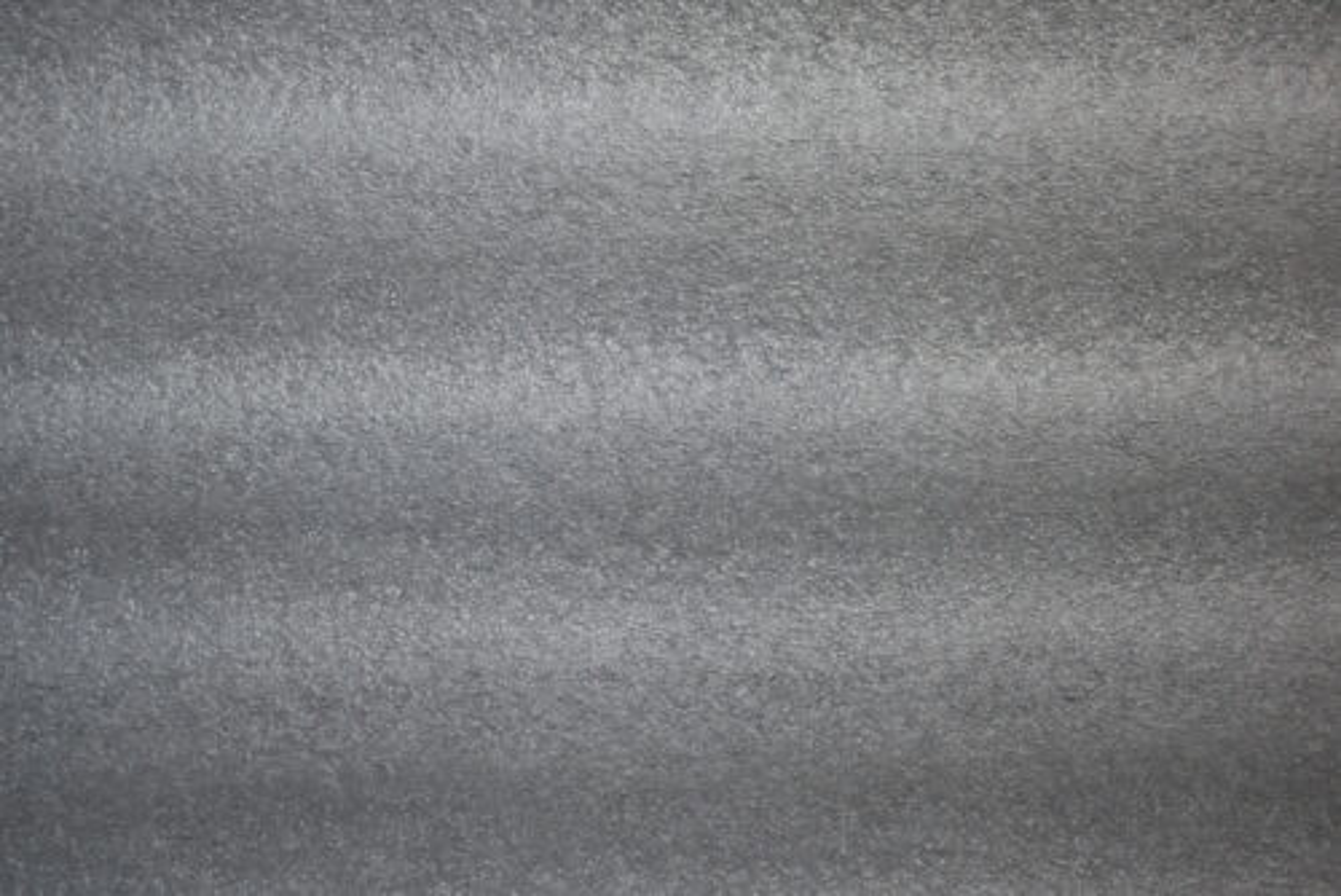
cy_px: 448
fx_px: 1286
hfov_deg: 55.1
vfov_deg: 38.4
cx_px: 670
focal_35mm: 34
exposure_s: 1/125
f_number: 3.8
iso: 200
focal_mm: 23
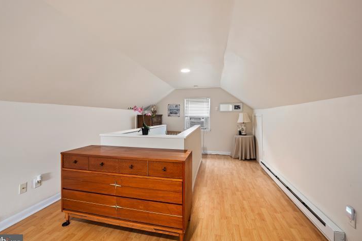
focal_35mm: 16
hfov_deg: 96.7
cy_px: 120
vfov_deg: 73.7
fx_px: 161
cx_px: 175
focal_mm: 15
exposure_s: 1.3
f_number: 8
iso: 400
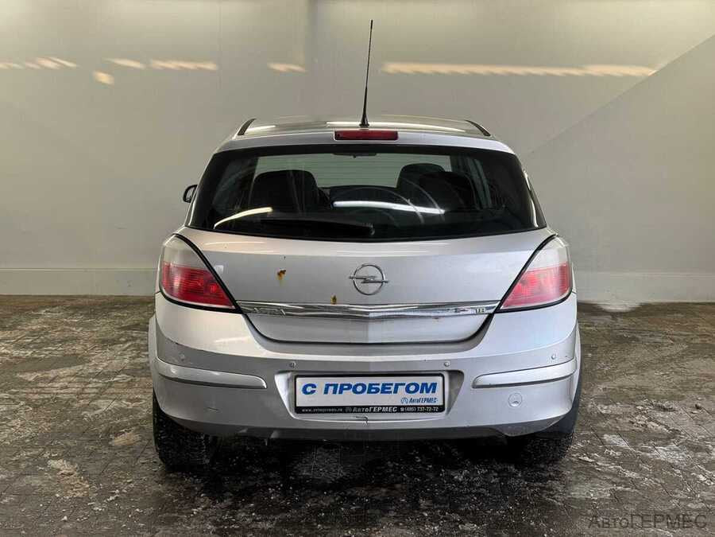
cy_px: 268
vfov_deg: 30.3
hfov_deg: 39.7
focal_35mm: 48
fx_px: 991
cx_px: 358
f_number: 1.78
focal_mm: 6.76
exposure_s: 1/216
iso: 64
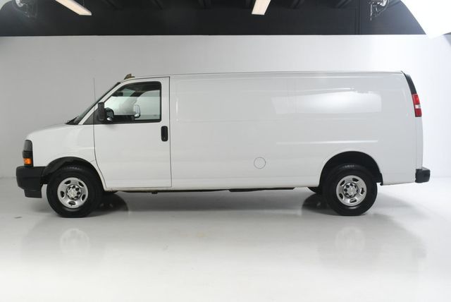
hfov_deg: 53.1
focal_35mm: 36
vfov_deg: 36.9
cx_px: 226
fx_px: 451
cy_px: 151
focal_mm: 18
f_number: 13
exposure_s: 1/160
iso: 100
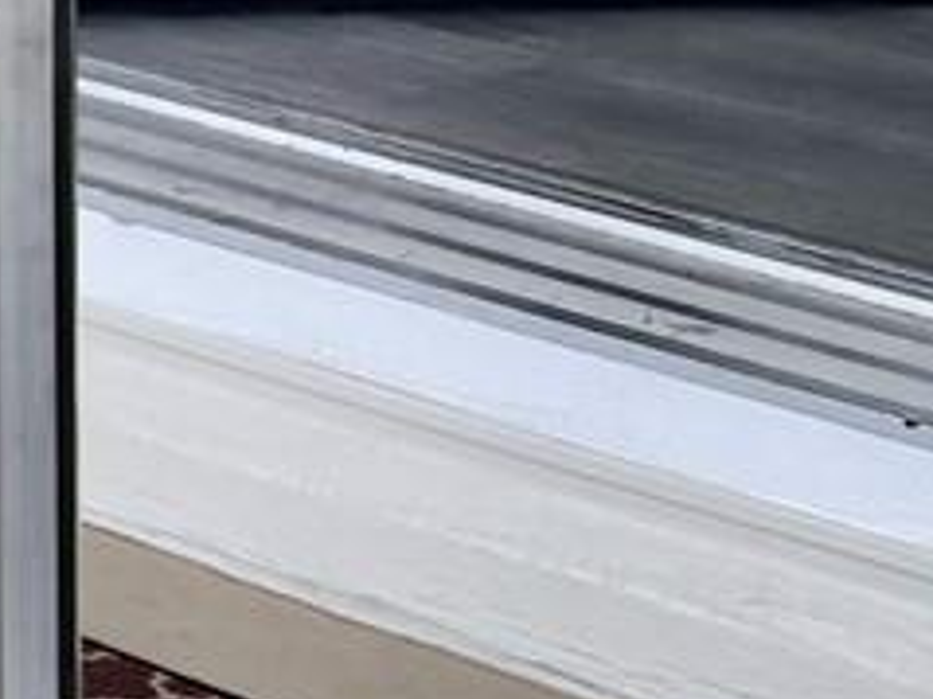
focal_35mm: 174
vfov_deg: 7.7
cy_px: -1222
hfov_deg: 9.0
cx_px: -1936
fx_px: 4687
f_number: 1.6
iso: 64
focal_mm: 5.96
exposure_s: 1/427
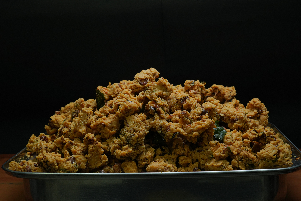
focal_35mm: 50
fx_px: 418
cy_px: 100
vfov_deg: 27.0
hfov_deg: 39.6
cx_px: 150
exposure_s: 1/125
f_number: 10
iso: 800
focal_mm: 50
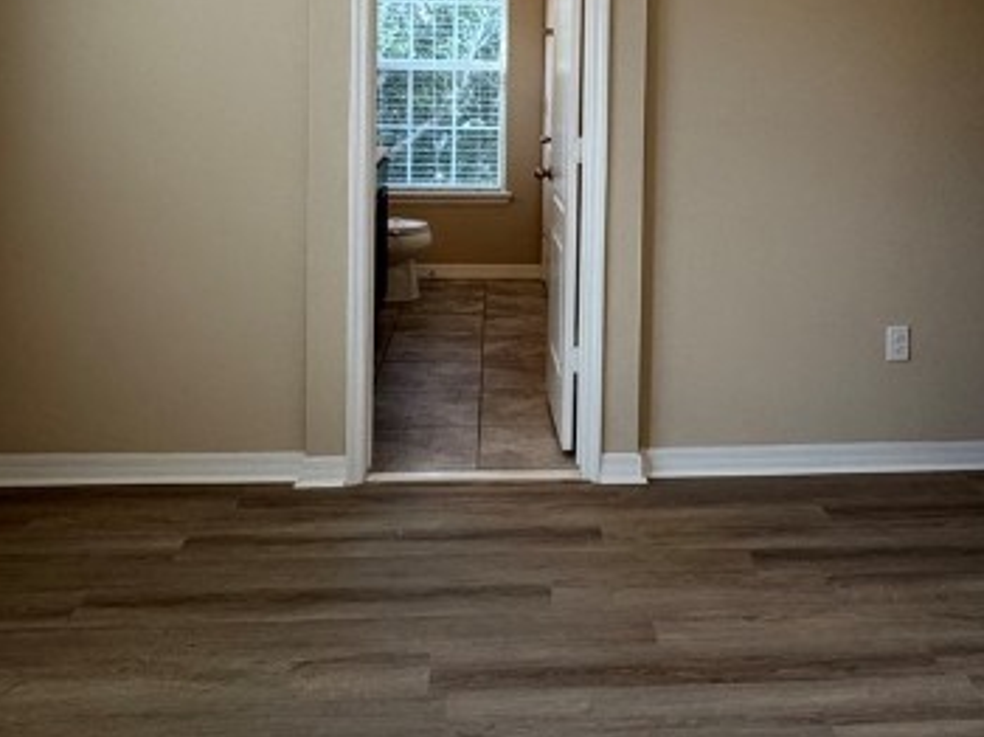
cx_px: 630
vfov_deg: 33.5
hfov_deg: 45.3
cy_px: 90
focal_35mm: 41
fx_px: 1165
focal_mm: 2.22
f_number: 2.2
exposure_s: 1/120
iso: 200
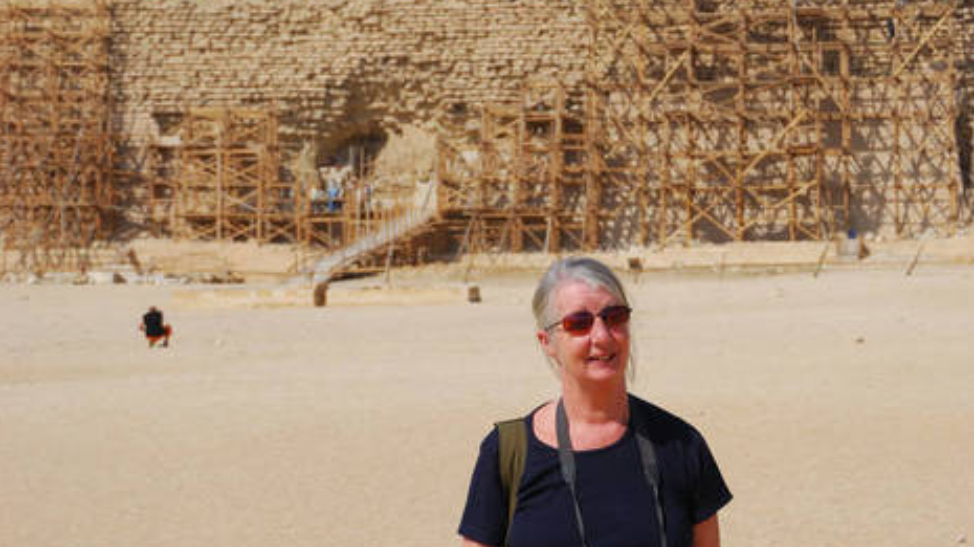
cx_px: 486
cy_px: 251
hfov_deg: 23.7
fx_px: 2323
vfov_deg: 13.4
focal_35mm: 90
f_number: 4.5
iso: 100
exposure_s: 1/1250
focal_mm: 38
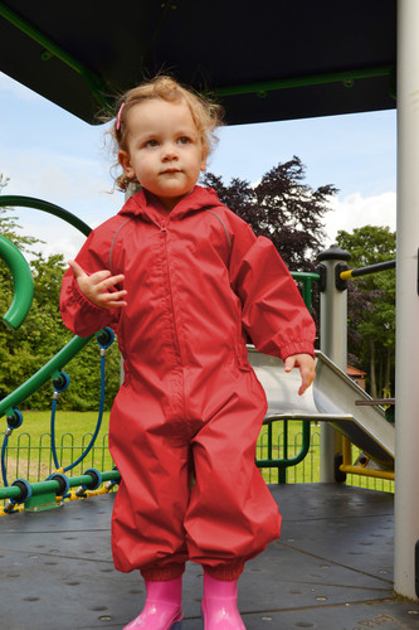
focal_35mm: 48
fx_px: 839
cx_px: 210
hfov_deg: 28.1
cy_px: 315
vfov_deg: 41.1
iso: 100
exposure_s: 1/160
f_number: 6.3
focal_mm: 32
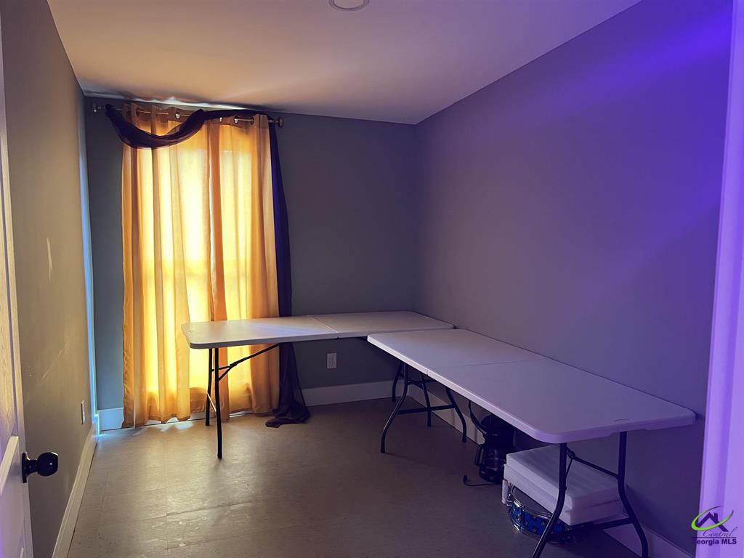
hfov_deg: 67.3
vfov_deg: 53.1
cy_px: 279
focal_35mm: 26
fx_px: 559
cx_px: 372
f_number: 1.5
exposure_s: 1/60
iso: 400
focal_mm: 5.7
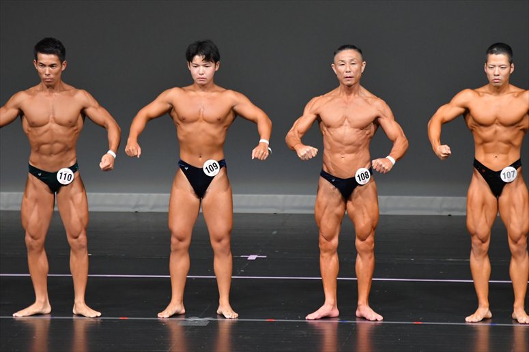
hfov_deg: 6.5
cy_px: 176
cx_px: 264
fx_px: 4627
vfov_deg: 4.4
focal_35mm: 315
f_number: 5.6
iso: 4000
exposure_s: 1/400
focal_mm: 210
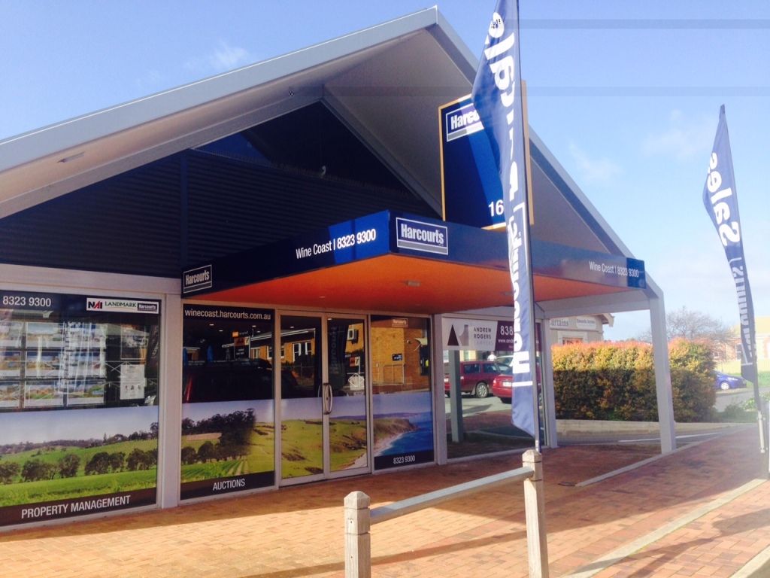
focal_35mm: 33
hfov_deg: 55.4
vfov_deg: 42.9
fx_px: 734
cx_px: 385
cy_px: 289
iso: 50
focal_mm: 4.12
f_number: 2.4
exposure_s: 1/638
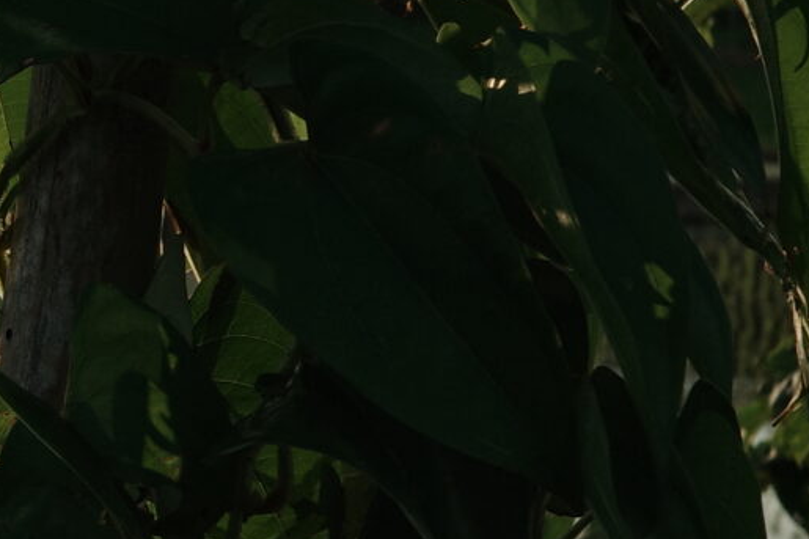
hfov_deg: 9.7
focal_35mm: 199
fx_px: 4470
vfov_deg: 6.9
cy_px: 227
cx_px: -763
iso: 160
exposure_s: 1/500
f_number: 5.6
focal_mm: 26
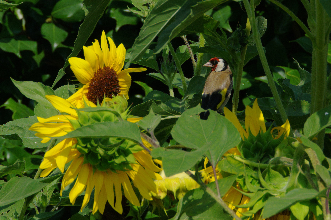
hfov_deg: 4.9
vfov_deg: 3.3
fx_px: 3861
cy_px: 110
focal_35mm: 420
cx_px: 166
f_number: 11
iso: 200
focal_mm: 280
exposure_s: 1/350
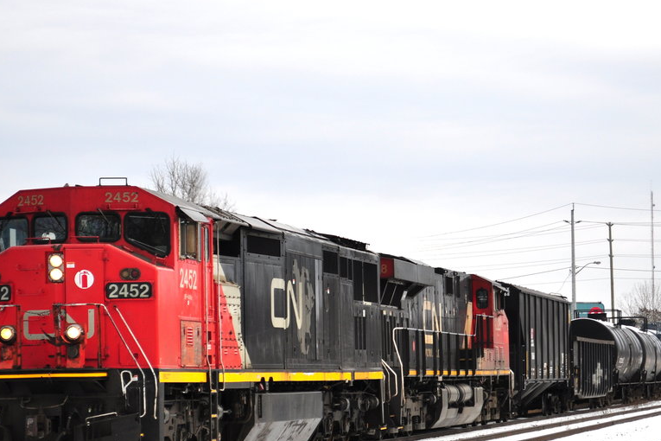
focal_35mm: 138
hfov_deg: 14.9
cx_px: 321
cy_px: 342
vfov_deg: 9.9
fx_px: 2531
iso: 200
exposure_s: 1/1000
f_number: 5.6
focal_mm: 55
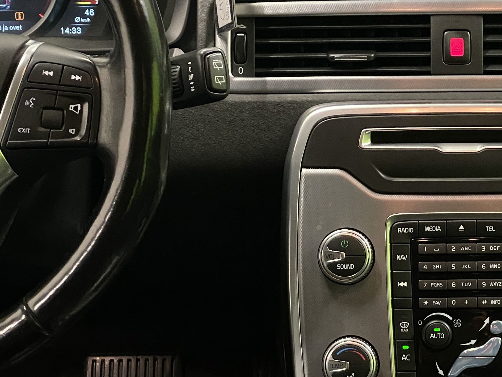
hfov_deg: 17.5
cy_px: 186
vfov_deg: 13.3
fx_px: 1610
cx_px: 420
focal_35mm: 111
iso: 400
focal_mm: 6
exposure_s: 1/50
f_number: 2
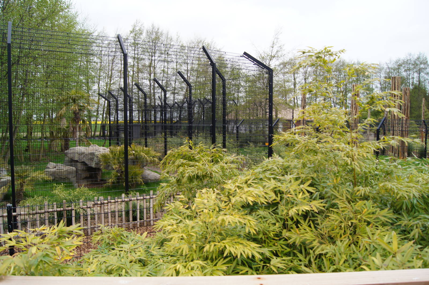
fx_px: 321
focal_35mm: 27
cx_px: 214
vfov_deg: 47.8
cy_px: 142
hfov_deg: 67.4
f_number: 5
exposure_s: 1/80
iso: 100
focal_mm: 18
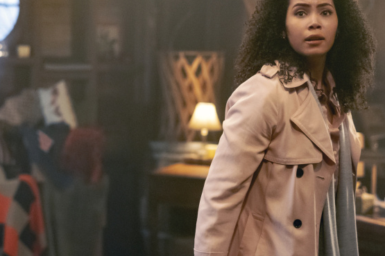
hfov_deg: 19.1
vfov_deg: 12.7
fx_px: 1144
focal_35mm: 107
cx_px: 140
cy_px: 215
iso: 6400
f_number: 2.5
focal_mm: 55
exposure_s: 1/250
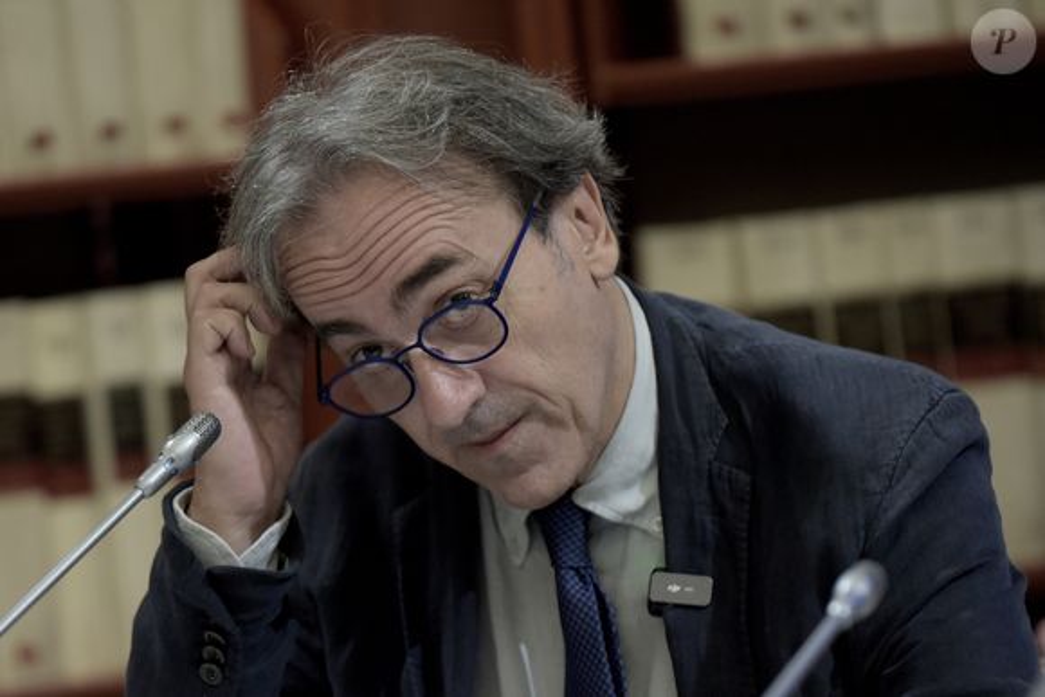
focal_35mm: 165
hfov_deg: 12.4
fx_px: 4790
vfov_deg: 8.3
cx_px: 522
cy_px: 348
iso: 1000
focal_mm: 165
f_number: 2.8
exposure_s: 1/200
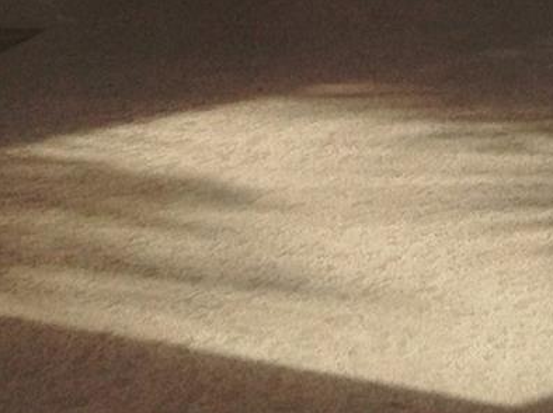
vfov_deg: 9.9
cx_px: 919
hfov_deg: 12.9
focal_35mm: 142
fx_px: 2264
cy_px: -332
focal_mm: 4.28
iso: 50
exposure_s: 1/775
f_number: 2.4
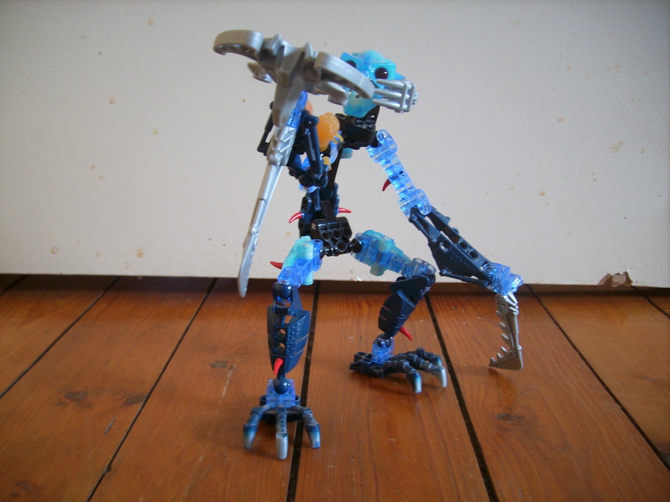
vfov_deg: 44.2
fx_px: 619
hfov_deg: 56.8
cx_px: 335
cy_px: 251
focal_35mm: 32
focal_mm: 5.99
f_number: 2.8
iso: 50
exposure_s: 1/2
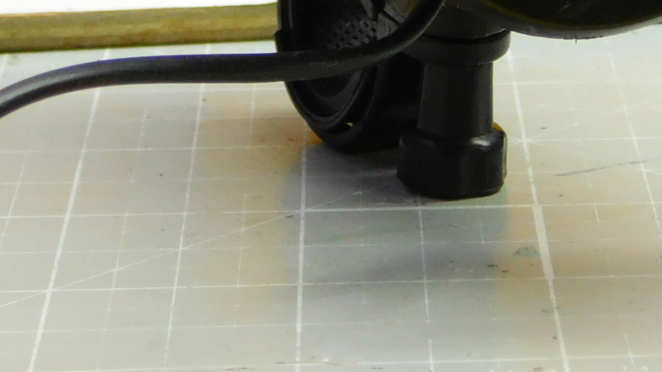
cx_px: 526
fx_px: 3563
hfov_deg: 10.6
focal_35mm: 203
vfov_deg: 5.9
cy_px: -206
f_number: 4.2
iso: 400
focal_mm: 11.7
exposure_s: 1/15
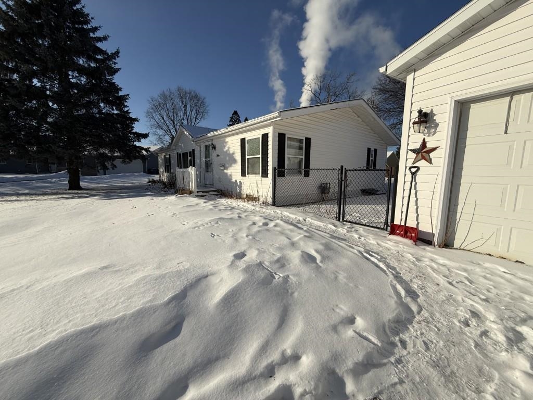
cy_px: 200
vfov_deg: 85.7
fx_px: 216
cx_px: 266
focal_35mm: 14
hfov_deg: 102.1
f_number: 2.2
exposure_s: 1/6173
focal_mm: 2.22
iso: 64
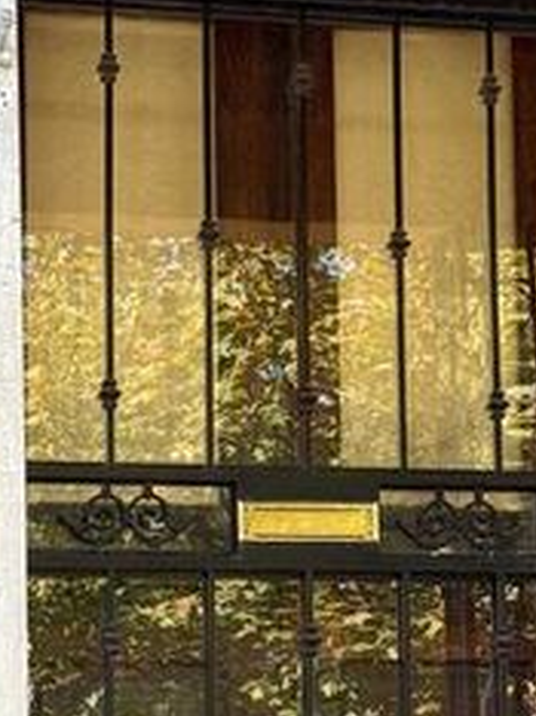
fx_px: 2834
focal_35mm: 137
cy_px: 568
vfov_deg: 14.3
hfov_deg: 10.7
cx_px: 475
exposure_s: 1/284
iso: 100
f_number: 1.78
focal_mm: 6.76
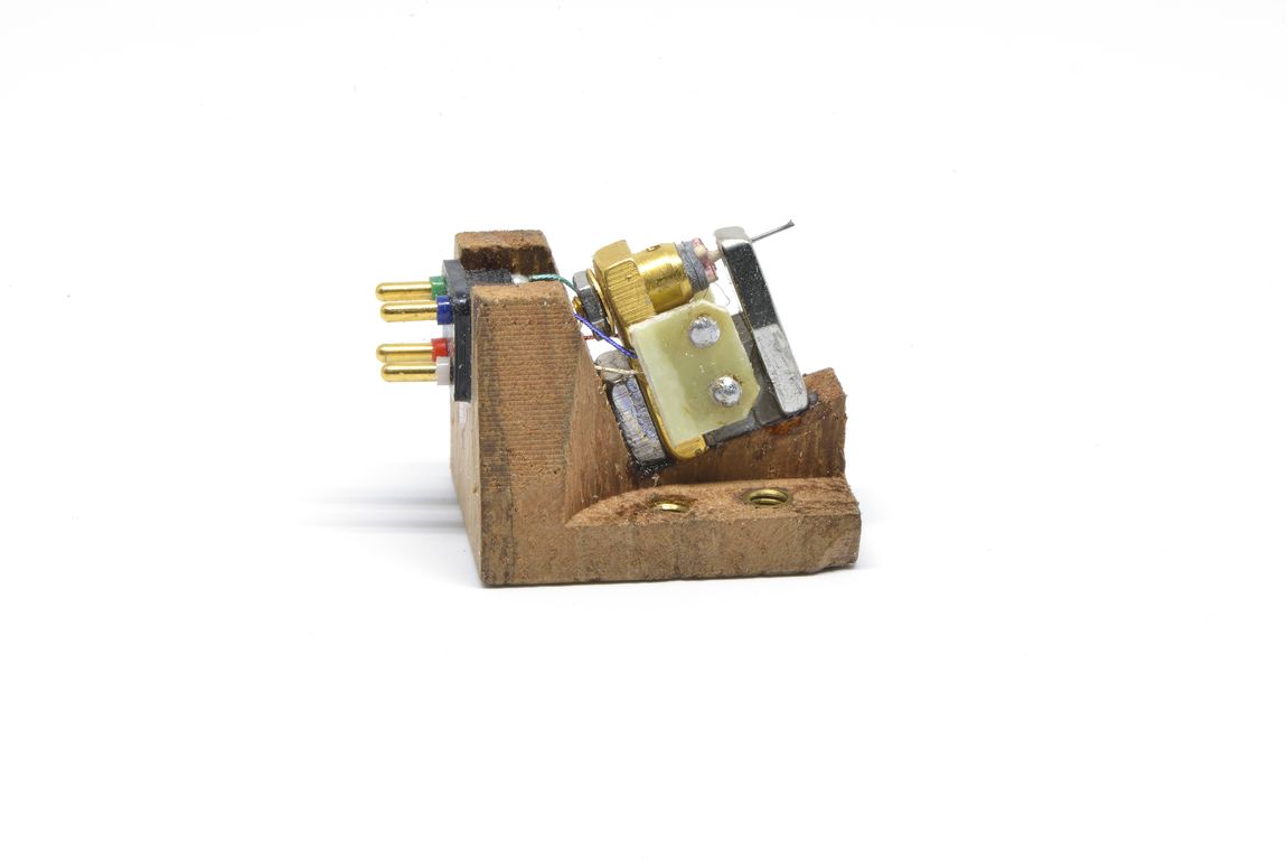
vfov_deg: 13.1
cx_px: 644
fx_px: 3755
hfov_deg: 19.4
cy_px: 430
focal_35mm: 105
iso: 200
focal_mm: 105
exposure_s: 1/1.3
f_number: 40
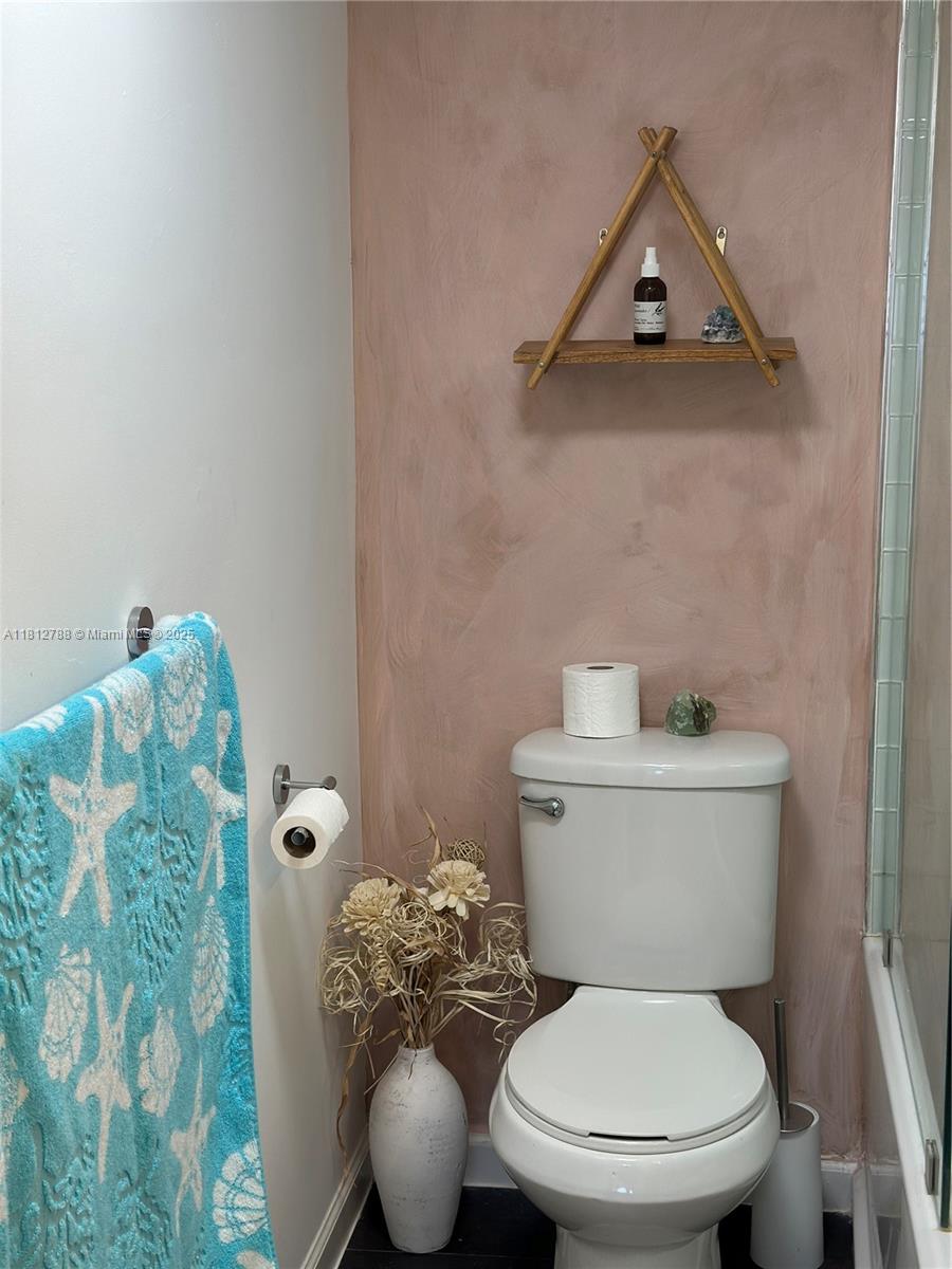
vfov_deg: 39.7
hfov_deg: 30.3
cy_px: 634
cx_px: 476
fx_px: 1760
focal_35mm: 48
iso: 80
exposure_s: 1/128
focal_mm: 6.86
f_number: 1.78
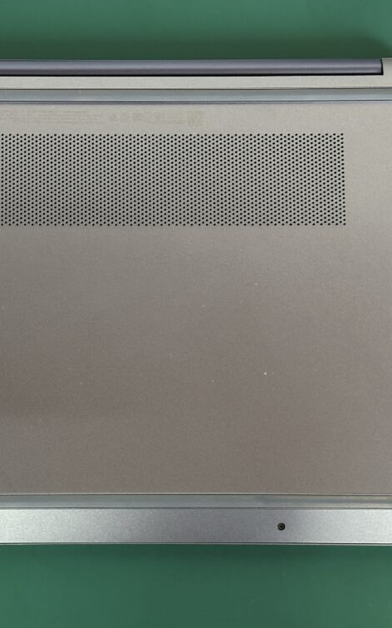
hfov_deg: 18.7
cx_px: 74
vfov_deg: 29.8
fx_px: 1179
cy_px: 317
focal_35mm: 69
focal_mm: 6.86
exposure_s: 1/25
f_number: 1.78
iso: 500
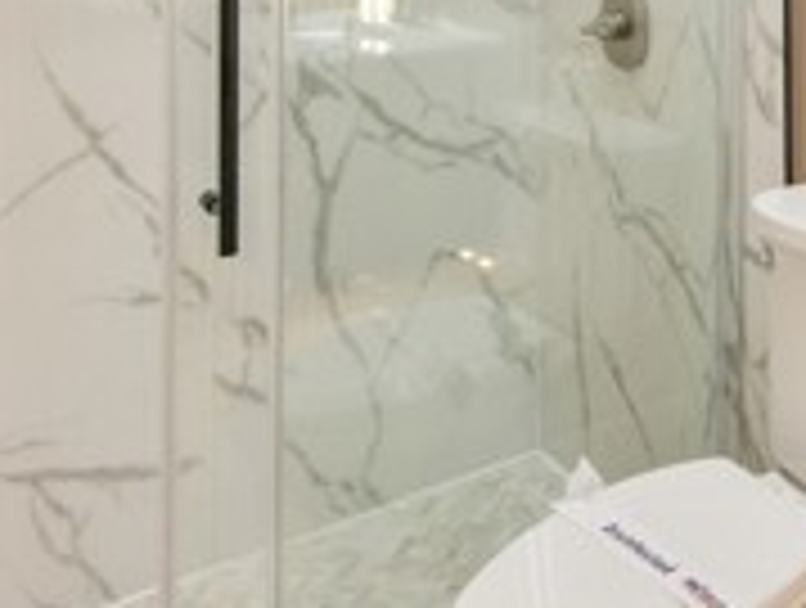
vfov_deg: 27.1
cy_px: -108
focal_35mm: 48
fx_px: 1120
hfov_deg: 34.8
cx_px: 860
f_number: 4
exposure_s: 1/250
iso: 400
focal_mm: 14
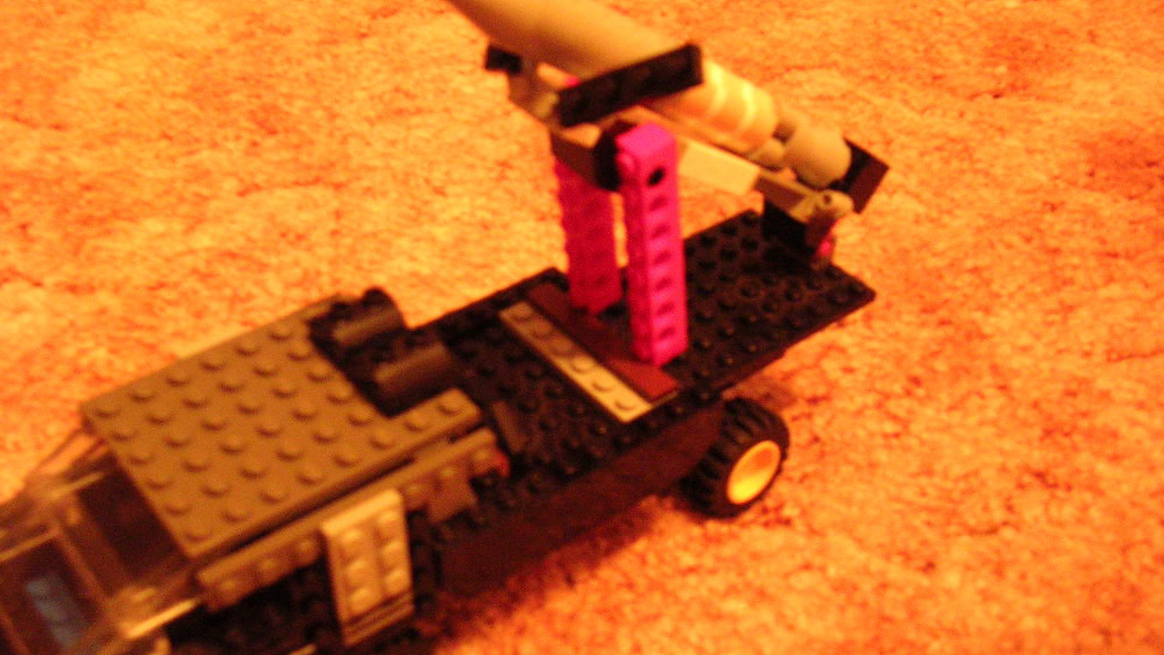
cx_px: 576
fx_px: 1297
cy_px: 269
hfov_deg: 48.3
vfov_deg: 28.3
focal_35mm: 42
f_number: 2.8
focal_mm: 5.8
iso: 200
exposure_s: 1/2.8
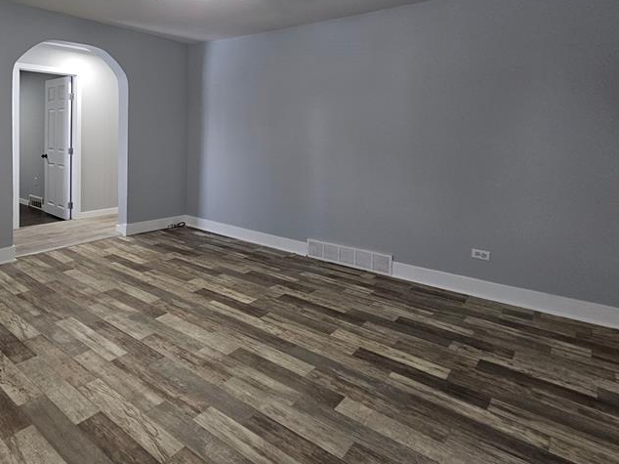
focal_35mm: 21
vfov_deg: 61.7
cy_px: 150
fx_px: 375
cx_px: 173
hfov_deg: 74.6
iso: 200
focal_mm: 2.2
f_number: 2.2
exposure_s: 1/60
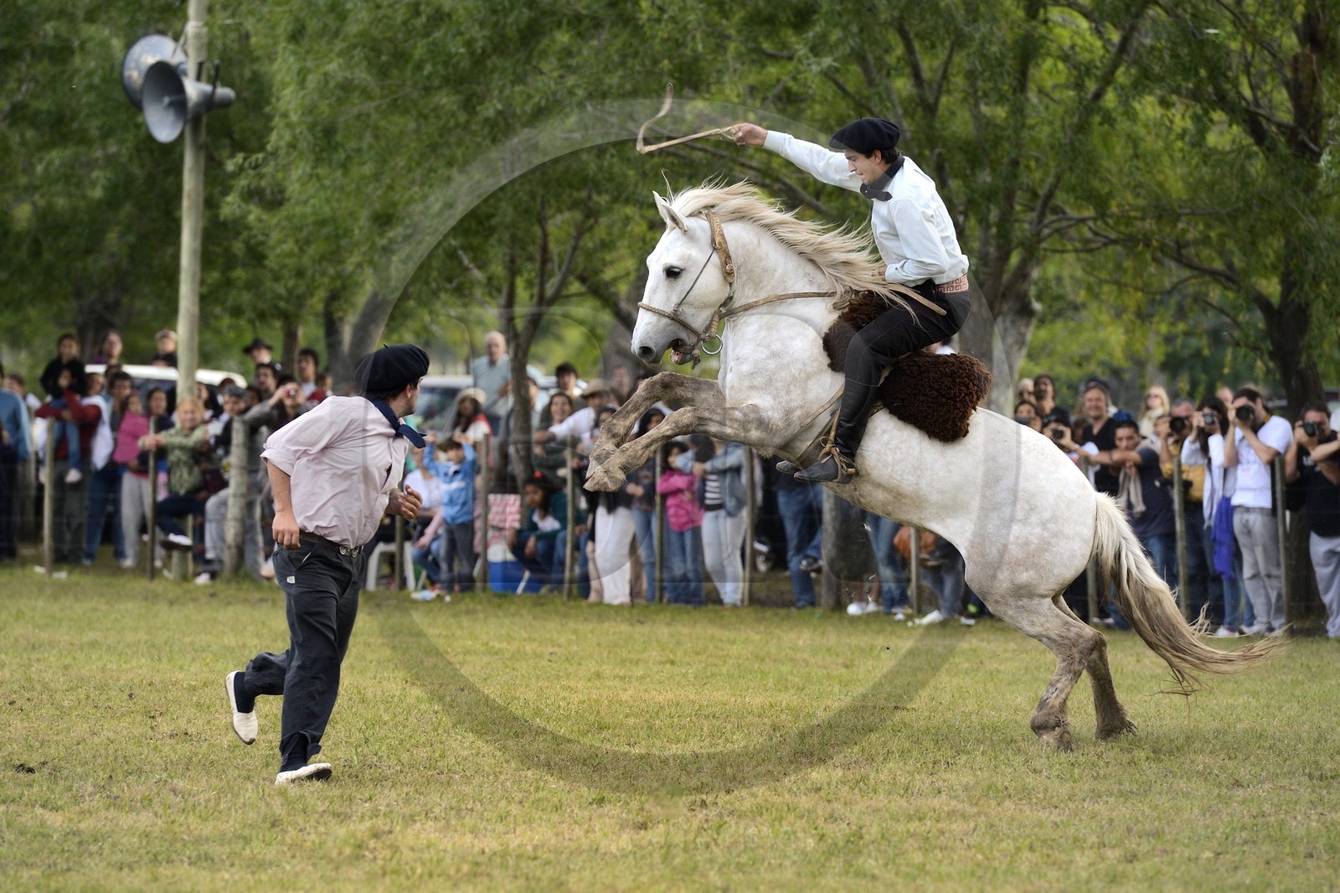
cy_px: 446
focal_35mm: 200
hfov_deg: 10.3
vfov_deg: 6.9
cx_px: 670
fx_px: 7442
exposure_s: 1/1000
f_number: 4.5
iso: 800
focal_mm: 200
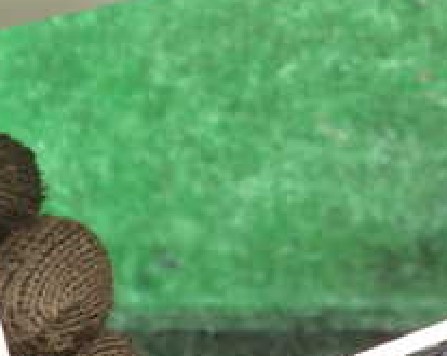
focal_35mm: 85
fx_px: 1123
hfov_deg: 22.3
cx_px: 348
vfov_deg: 17.6
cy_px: -6
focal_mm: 5.4
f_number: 2.3
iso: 200
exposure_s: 1/50
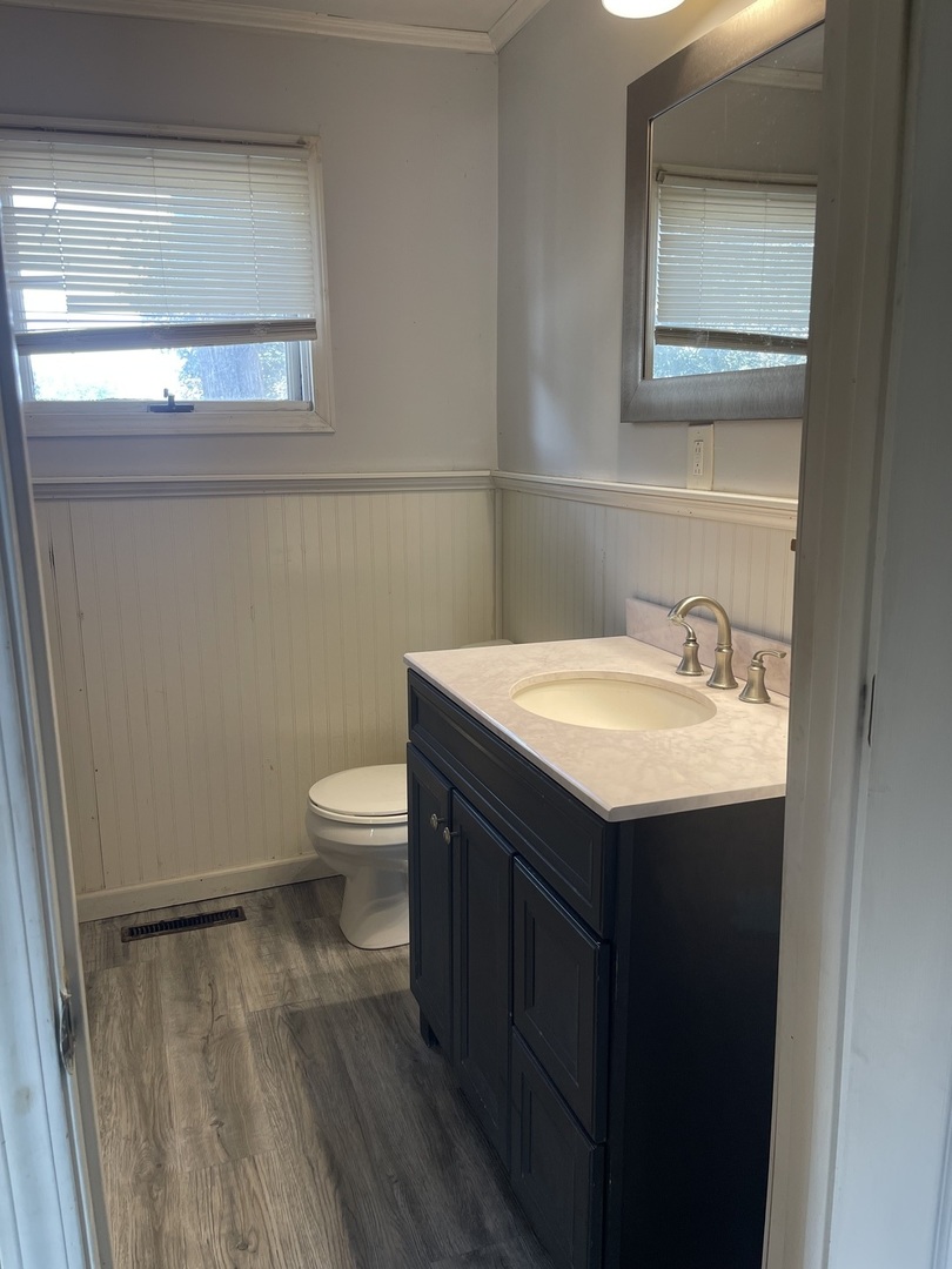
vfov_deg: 69.4
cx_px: 476
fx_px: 917
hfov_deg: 54.9
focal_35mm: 25
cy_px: 634
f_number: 1.6
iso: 80
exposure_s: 1/60
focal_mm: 5.1
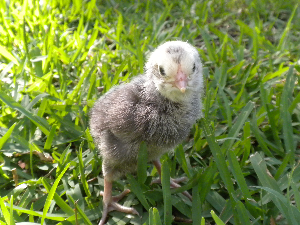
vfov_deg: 28.0
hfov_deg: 36.8
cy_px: 112
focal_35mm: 52
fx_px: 451
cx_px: 150
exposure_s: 1/280
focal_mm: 9.1
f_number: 4.3
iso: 400
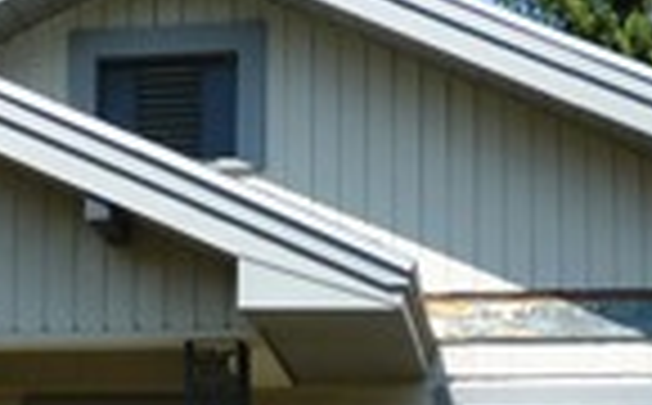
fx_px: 2412
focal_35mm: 136
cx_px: 40
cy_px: 410
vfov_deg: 9.5
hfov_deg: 15.2
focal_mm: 5.2
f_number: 3.3
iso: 80
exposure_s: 1/400
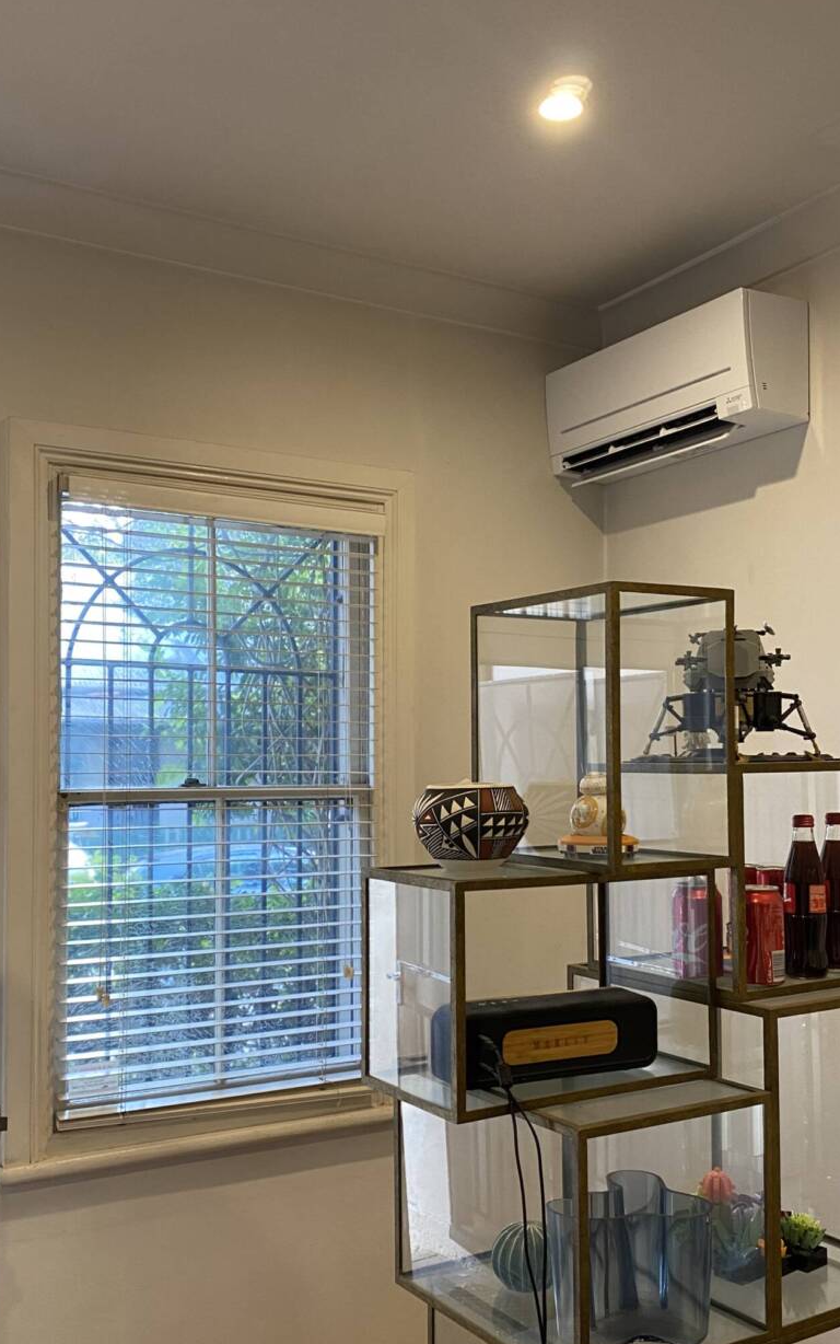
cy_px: 753
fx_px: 1281
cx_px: 433
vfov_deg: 55.2
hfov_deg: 36.3
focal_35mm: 35
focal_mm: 4.25
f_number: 1.8
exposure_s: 1/50
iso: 160
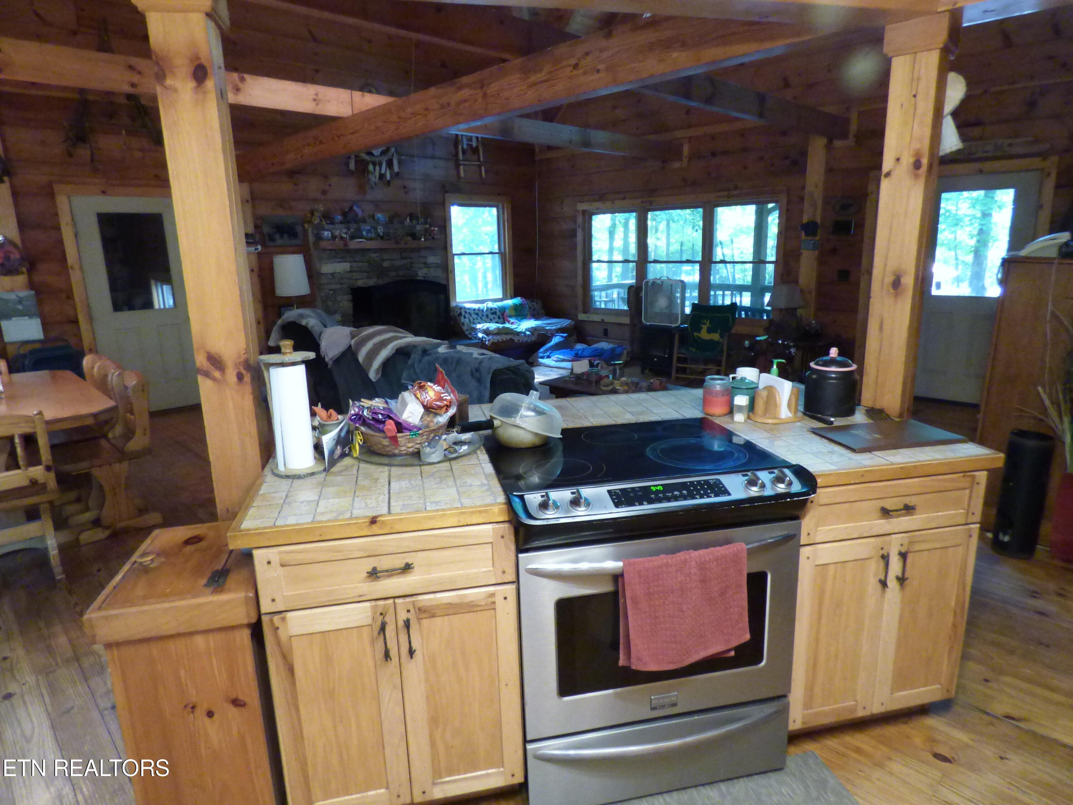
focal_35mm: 20
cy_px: 402
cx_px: 536
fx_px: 620
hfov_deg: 81.7
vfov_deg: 66.0
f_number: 2.8
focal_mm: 3.58
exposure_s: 1/25
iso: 800
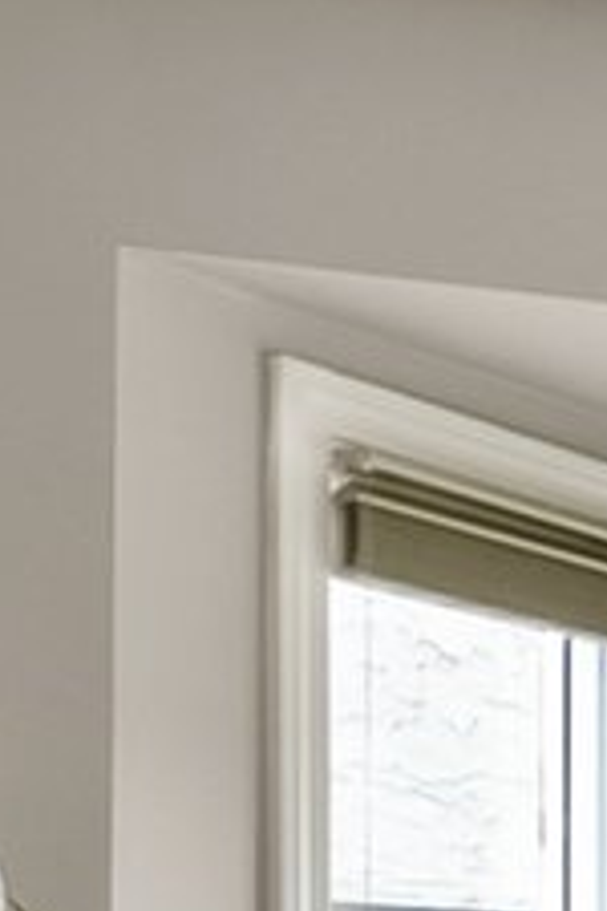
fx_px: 4148
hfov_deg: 6.7
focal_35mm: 164
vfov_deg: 11.5
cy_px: 1690
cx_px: 2420
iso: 100
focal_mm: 12
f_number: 8
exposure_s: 1/2
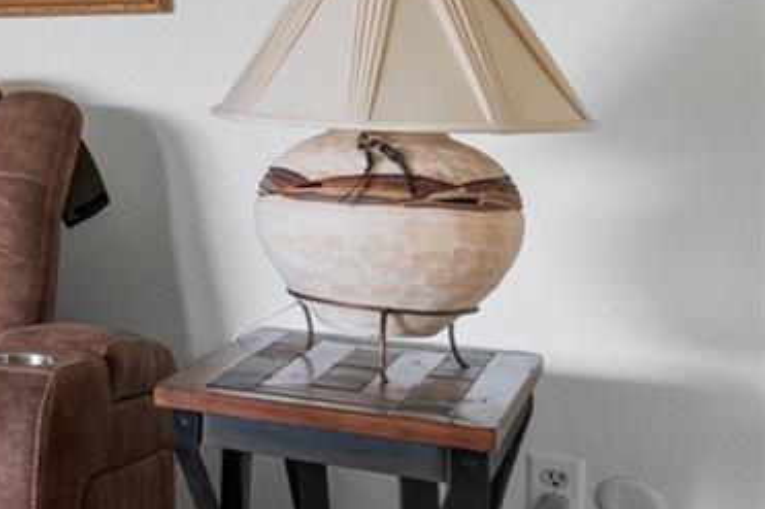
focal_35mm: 69
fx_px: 1466
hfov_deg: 17.3
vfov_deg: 19.5
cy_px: 80
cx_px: -883
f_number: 8
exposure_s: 1/4
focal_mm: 16
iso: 400
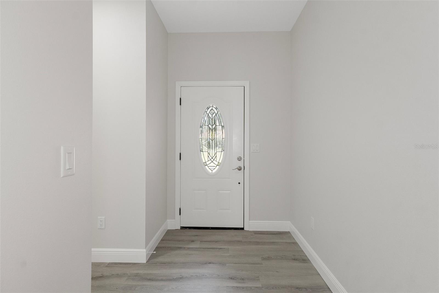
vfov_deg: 67.4
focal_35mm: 18
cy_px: 146
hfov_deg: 90.0
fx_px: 219
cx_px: 220
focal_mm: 12
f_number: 8
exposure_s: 1/8
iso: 640
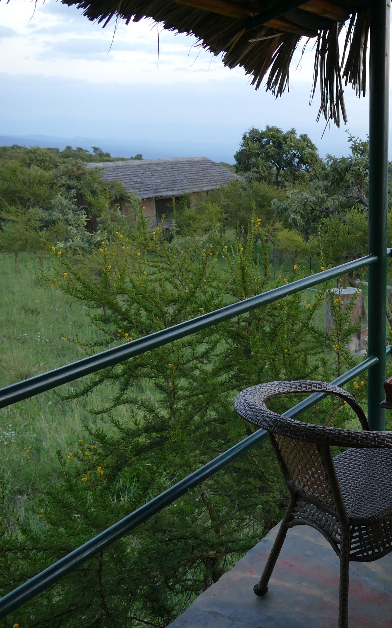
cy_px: 311
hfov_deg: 28.9
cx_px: 454
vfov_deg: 50.4
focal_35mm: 39
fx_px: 667
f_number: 2.8
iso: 250
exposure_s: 1/60
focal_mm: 9.12
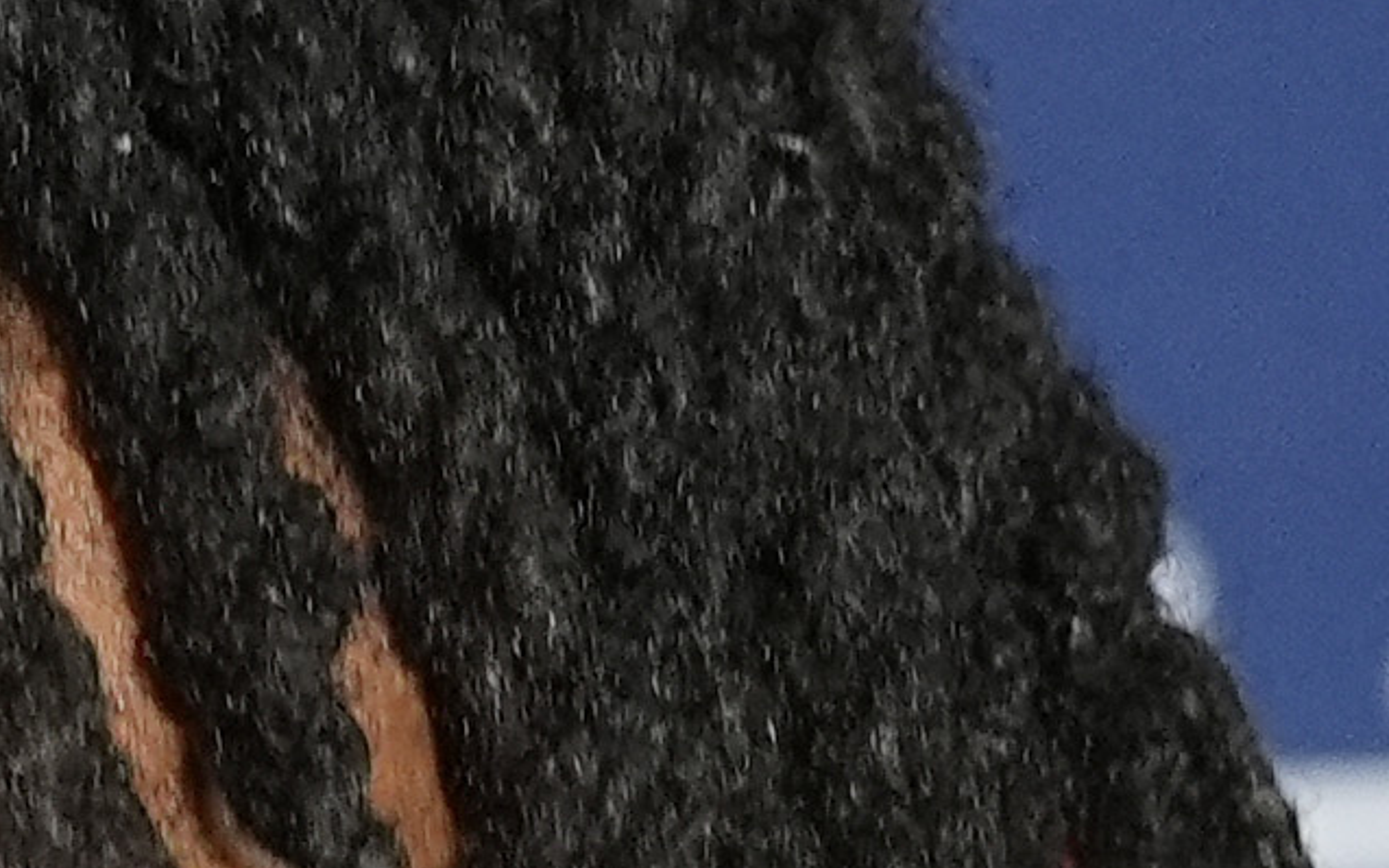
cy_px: 2288
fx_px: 70366
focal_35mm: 1859
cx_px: 290
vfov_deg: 0.7
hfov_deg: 1.1
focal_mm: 197
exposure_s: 1/200
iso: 1600
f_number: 3.2
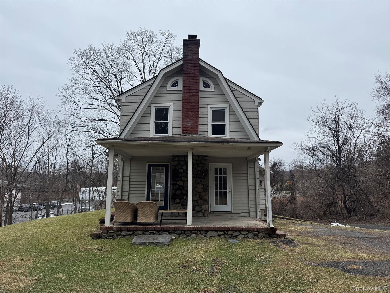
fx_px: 270
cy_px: 146
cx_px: 195
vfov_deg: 56.8
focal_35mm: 24
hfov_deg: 71.6
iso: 80
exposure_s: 1/1172
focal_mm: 6.76
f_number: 1.78
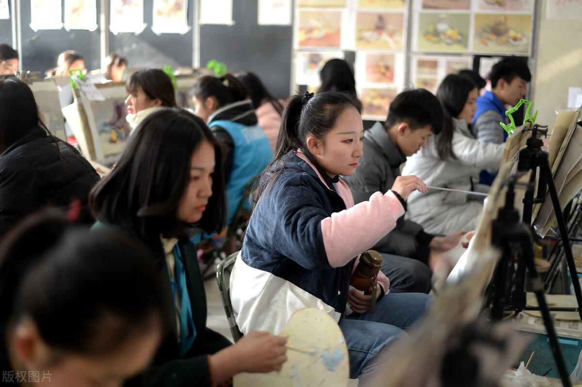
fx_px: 808
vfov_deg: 26.9
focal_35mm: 50
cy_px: 194
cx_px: 291
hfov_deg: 39.6
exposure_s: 1/15
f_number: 1.8
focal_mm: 50
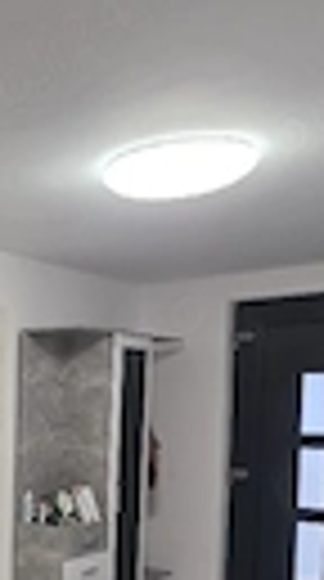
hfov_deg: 21.3
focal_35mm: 44
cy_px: 454
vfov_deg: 44.5
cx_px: -198
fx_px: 676
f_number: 1.9
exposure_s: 1/101
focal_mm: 2.2
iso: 160
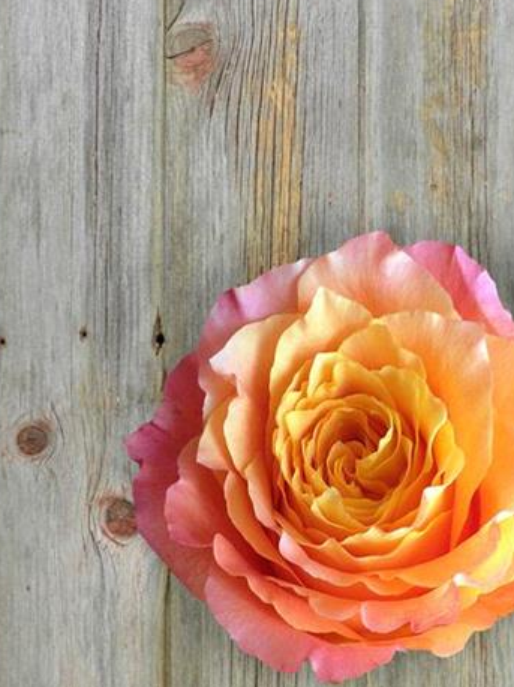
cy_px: 476
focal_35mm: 67
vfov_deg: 28.7
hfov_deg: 21.8
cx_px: 358
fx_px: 1328
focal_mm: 8.1
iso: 400
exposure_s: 1/15
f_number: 4.2
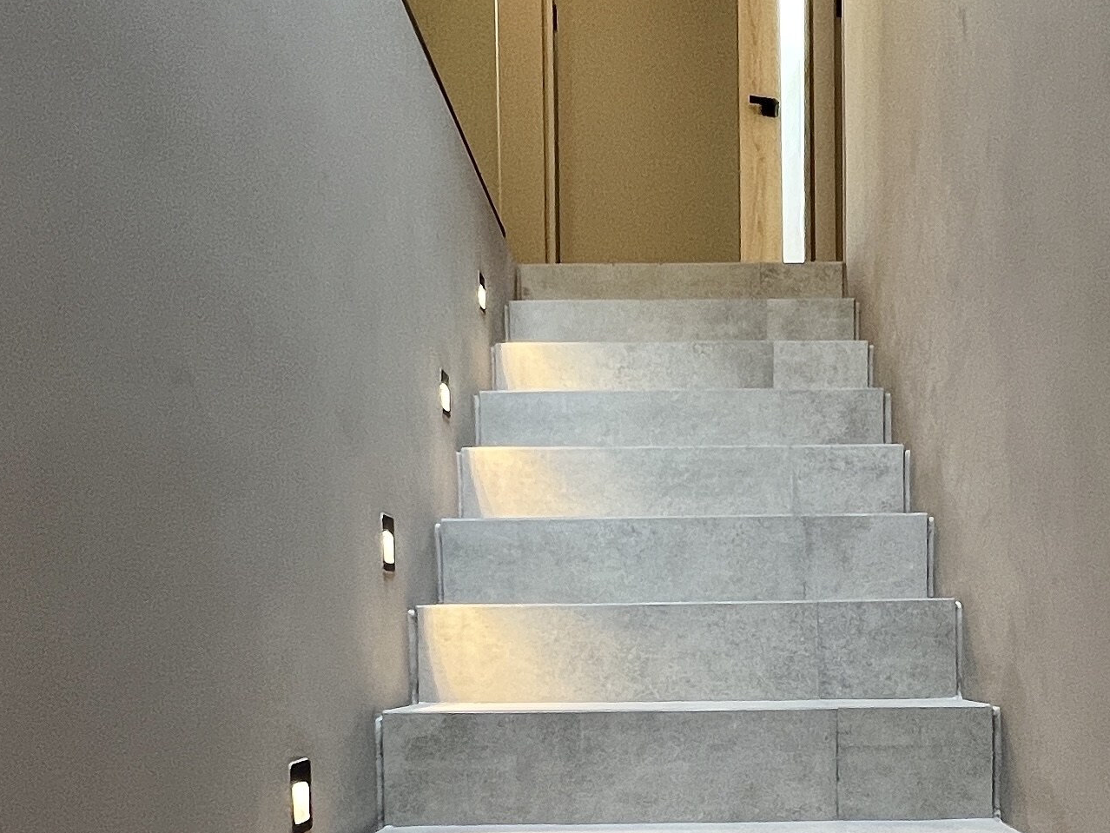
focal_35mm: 41
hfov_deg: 45.4
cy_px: 721
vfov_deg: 33.6
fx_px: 1315
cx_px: 697
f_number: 1.8
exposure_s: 1/60
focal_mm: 1.57
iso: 160
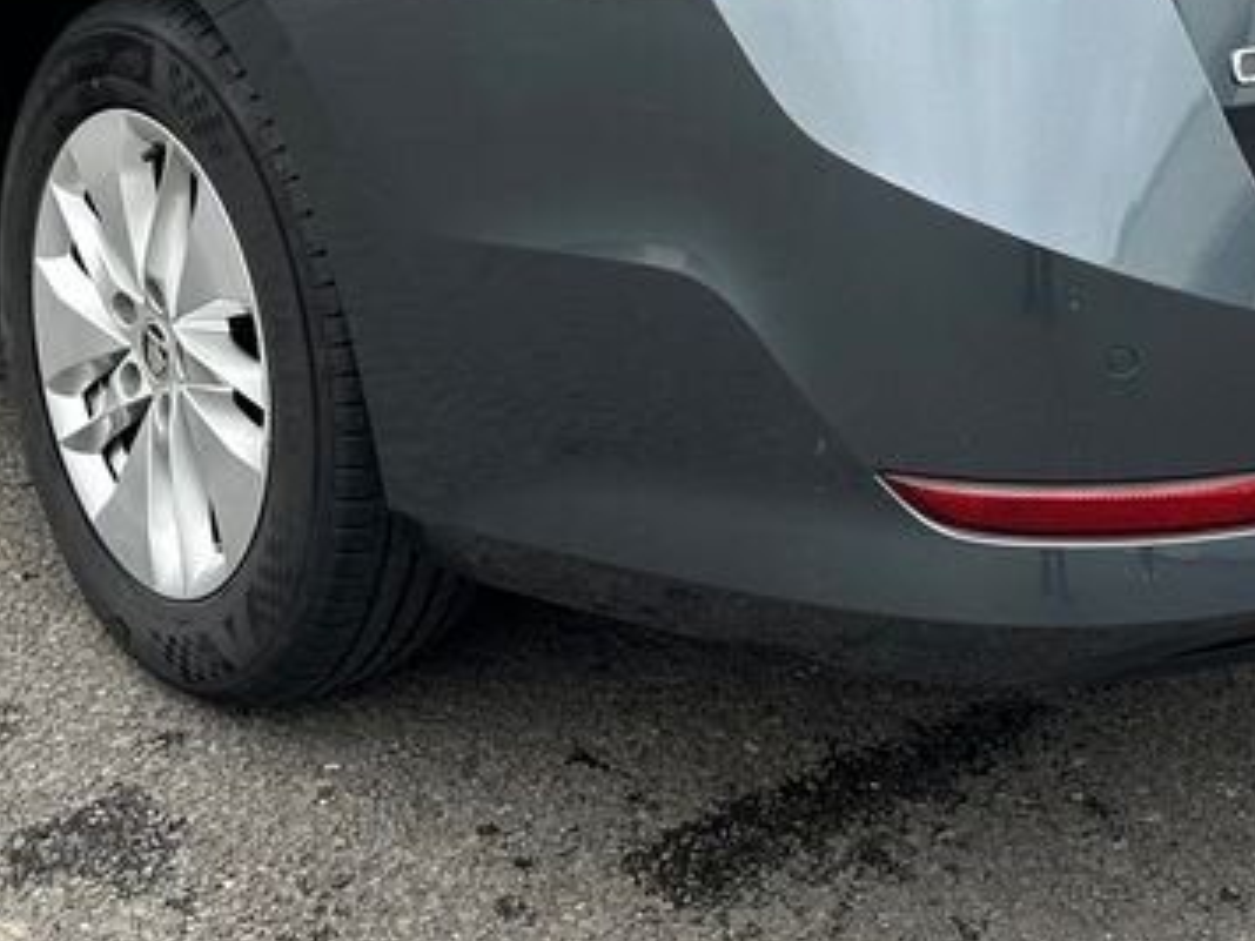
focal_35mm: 69
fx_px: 2502
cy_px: -53
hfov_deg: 28.2
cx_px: 617
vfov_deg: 20.5
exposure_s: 1/121
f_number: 1.78
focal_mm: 6.86
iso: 80
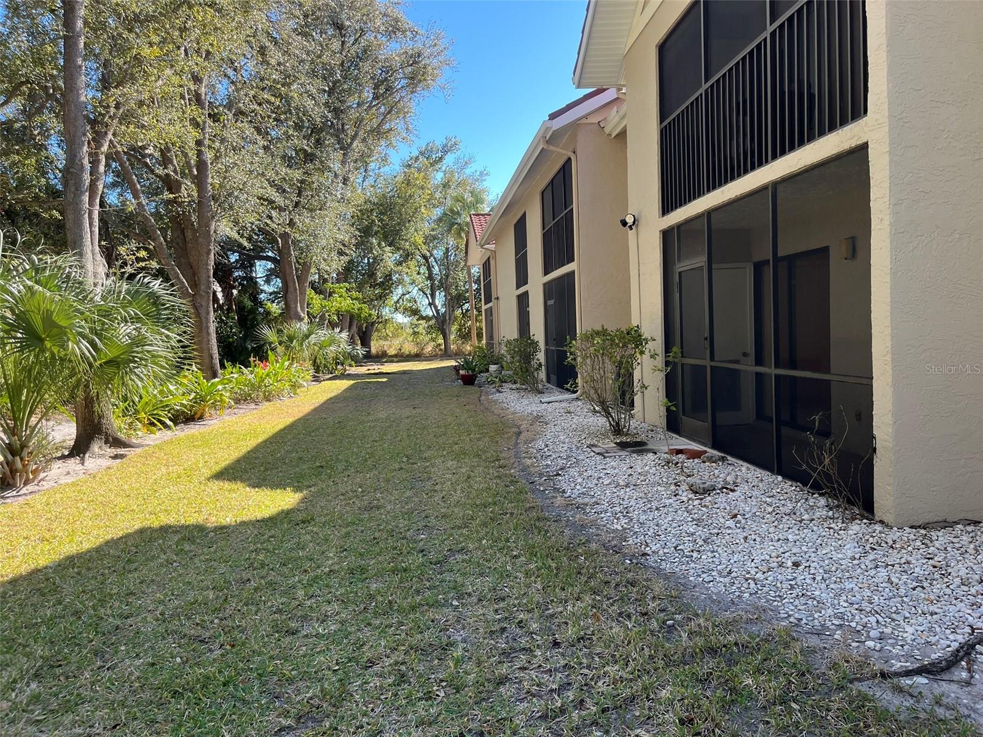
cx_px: 492
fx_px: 738
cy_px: 368
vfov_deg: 53.1
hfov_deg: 67.3
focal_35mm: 26
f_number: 1.6
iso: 50
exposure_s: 1/459
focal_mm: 5.1
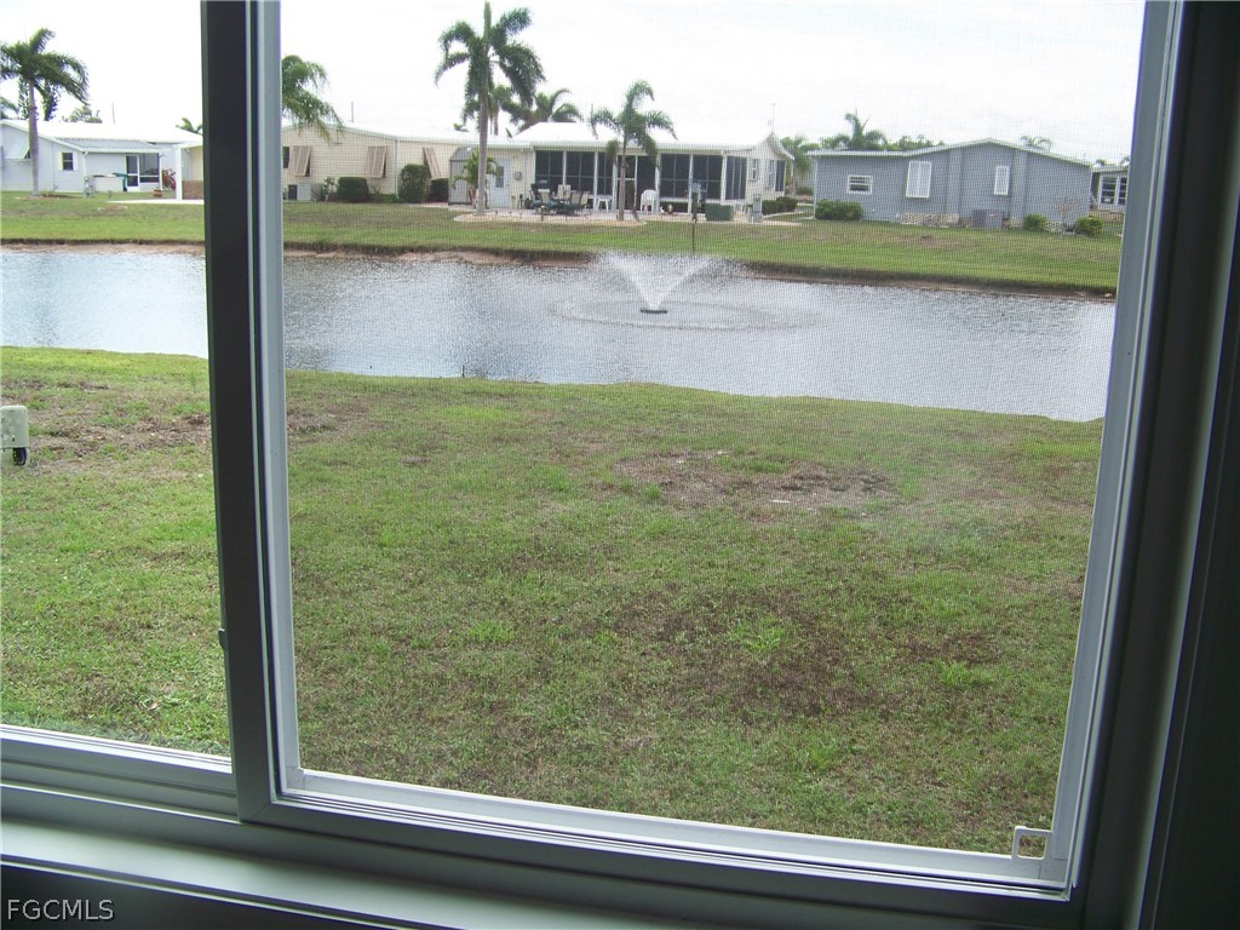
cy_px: 465
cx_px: 620
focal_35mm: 36
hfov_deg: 51.4
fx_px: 1290
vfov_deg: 39.7
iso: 64
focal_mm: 5.85
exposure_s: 1/250
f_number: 2.8
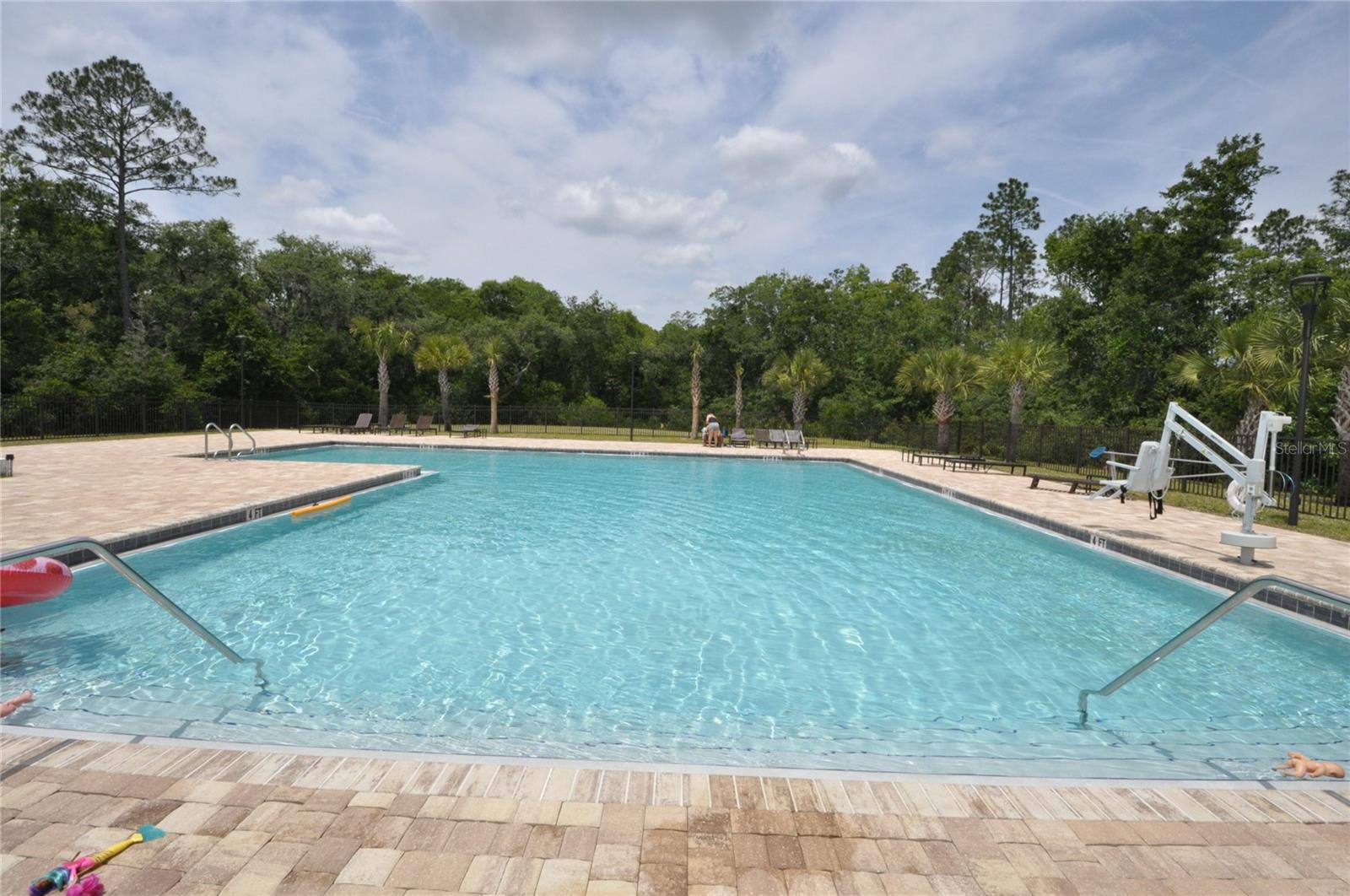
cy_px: 448
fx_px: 562
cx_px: 675
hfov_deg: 100.5
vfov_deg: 77.2
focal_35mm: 15
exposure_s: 1/1000
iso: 800
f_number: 16
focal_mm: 10
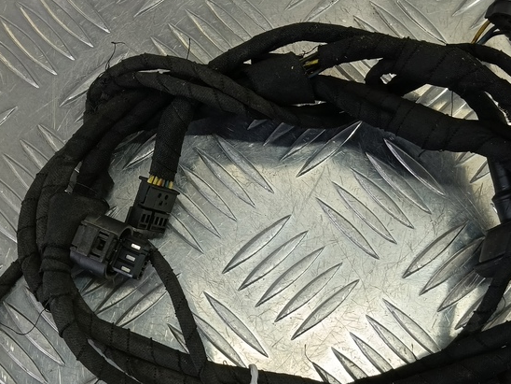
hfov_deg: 43.8
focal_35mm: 43
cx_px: 266
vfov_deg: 33.3
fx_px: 635
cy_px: 258
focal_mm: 4.11
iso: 84
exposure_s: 1/50
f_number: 1.6
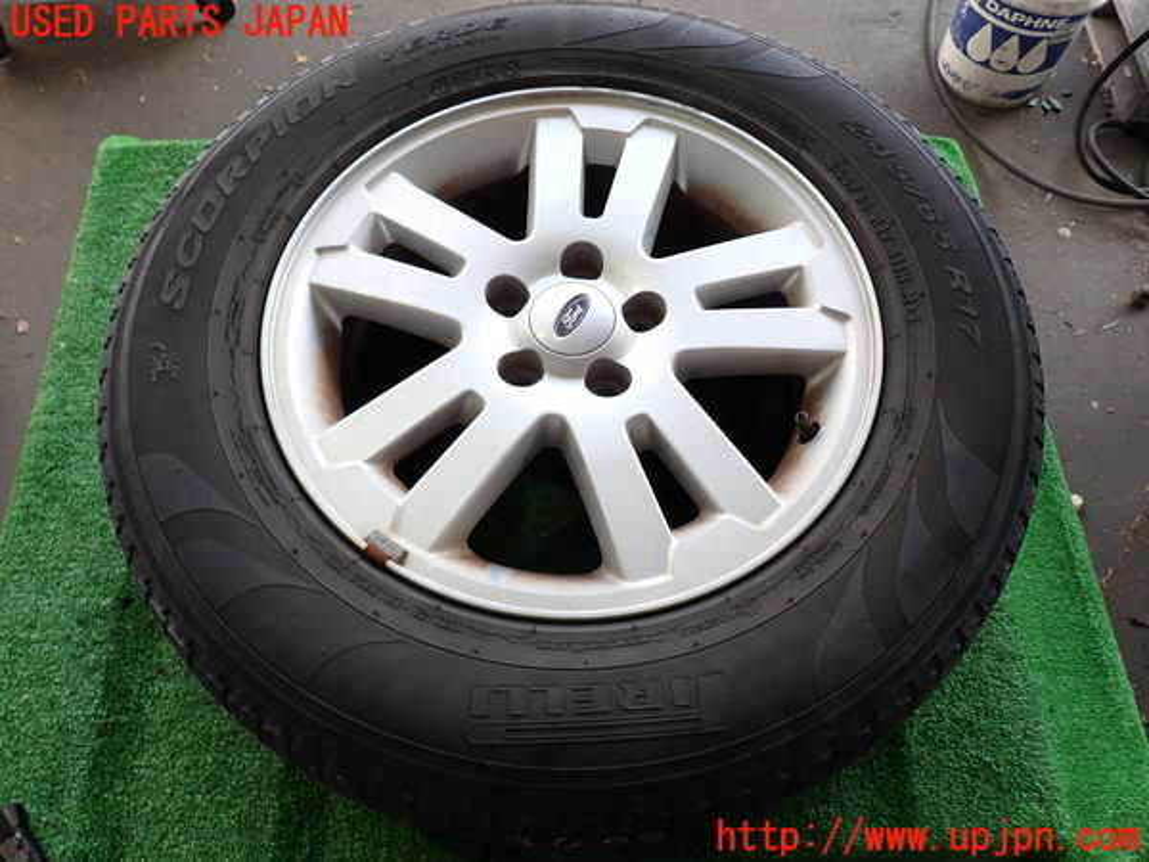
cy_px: 431
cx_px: 574
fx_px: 830
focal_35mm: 25
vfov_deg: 54.9
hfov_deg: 69.4
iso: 100
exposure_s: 1/60
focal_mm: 4.5
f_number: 2.8
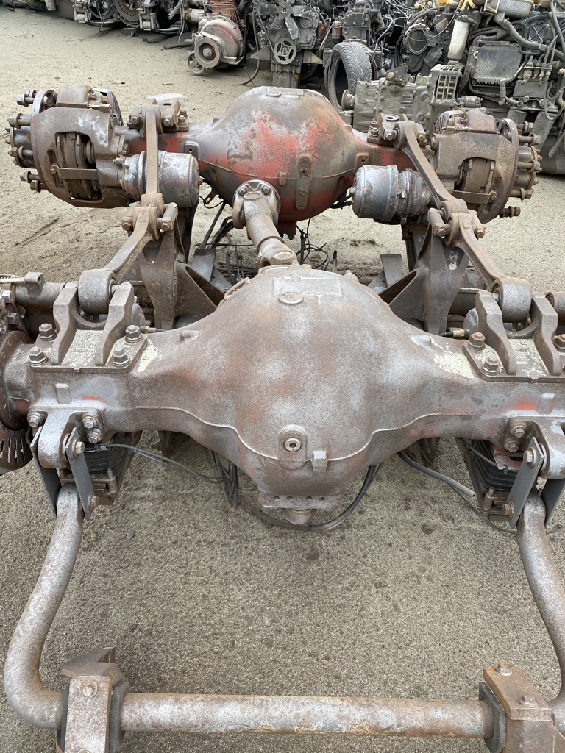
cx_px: 282
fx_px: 566
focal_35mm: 26
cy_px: 376
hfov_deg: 53.1
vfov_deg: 67.3
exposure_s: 1/122
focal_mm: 4.25
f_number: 1.8
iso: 40
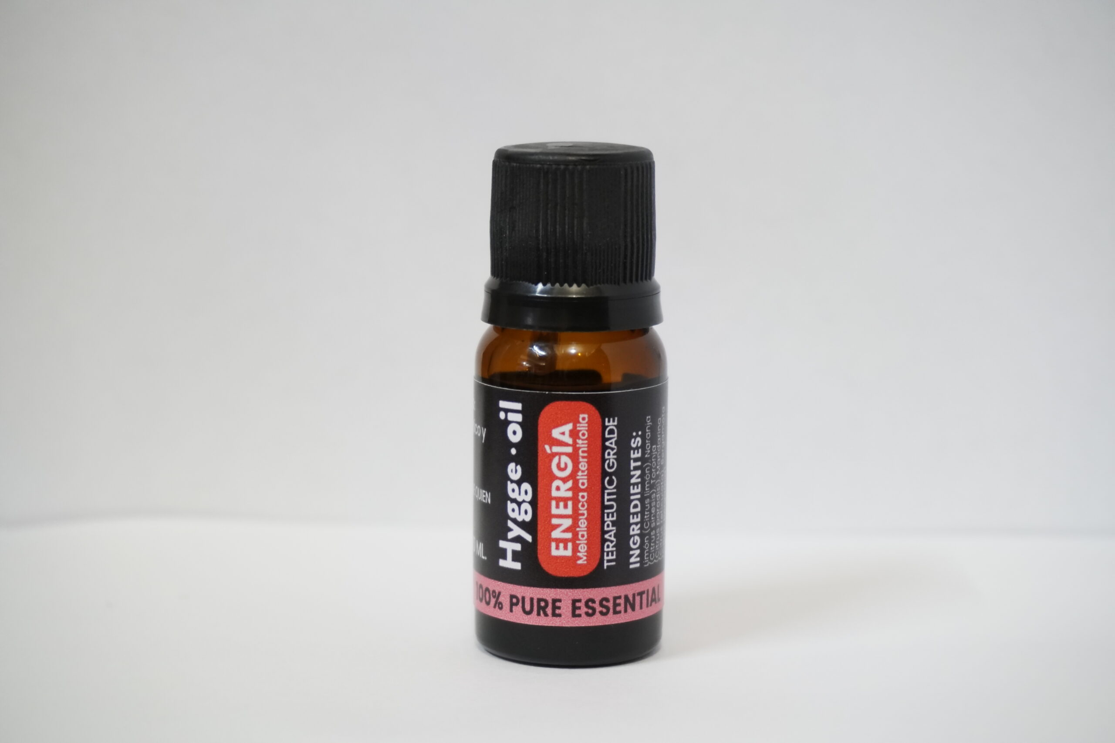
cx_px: 558
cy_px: 372
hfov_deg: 27.0
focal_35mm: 75
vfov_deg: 18.2
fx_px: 2323
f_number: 5.6
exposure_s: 1/80
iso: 3200
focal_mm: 50
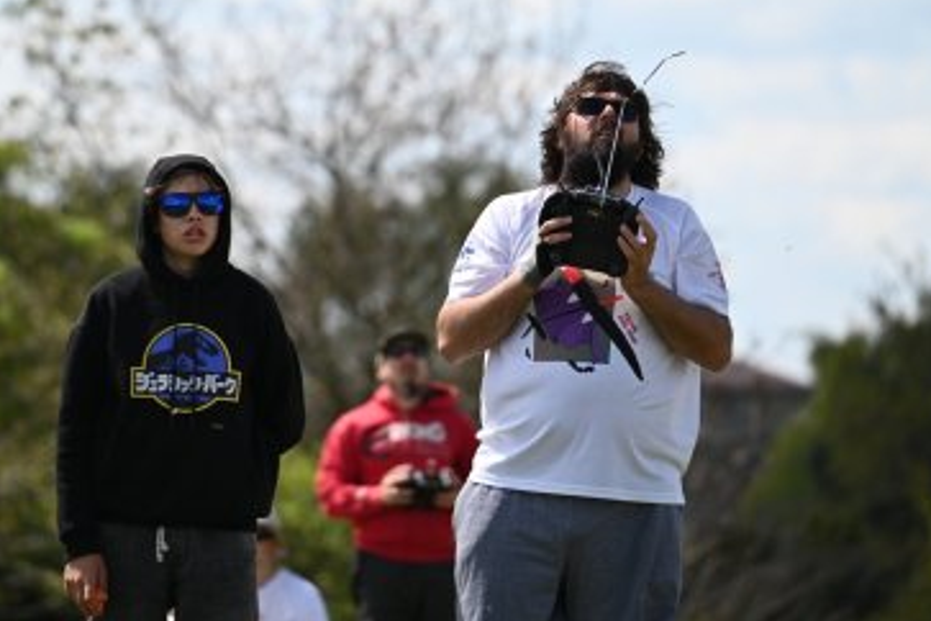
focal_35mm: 466
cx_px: 409
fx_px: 12050
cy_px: 269
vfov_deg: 3.0
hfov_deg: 4.4
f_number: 6.3
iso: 320
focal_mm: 340
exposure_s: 1/1250
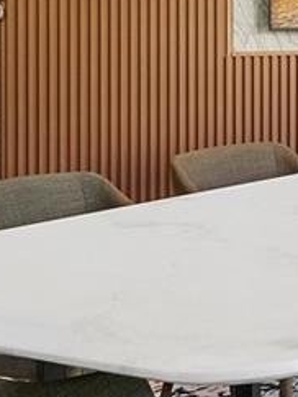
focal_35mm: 89
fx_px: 1020
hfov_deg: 12.0
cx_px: 791
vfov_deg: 21.3
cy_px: 11
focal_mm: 14
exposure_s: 1/5
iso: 320
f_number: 8
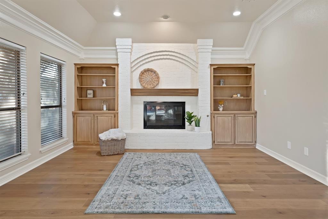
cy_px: 110
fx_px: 182
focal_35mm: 20
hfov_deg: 83.9
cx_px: 164
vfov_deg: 62.0
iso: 640
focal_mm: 20
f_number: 9
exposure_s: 1
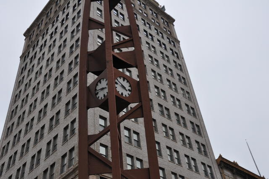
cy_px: 90
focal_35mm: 39
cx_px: 134
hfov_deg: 49.6
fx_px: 291
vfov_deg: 34.1
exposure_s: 1/80
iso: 200
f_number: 9
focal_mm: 26
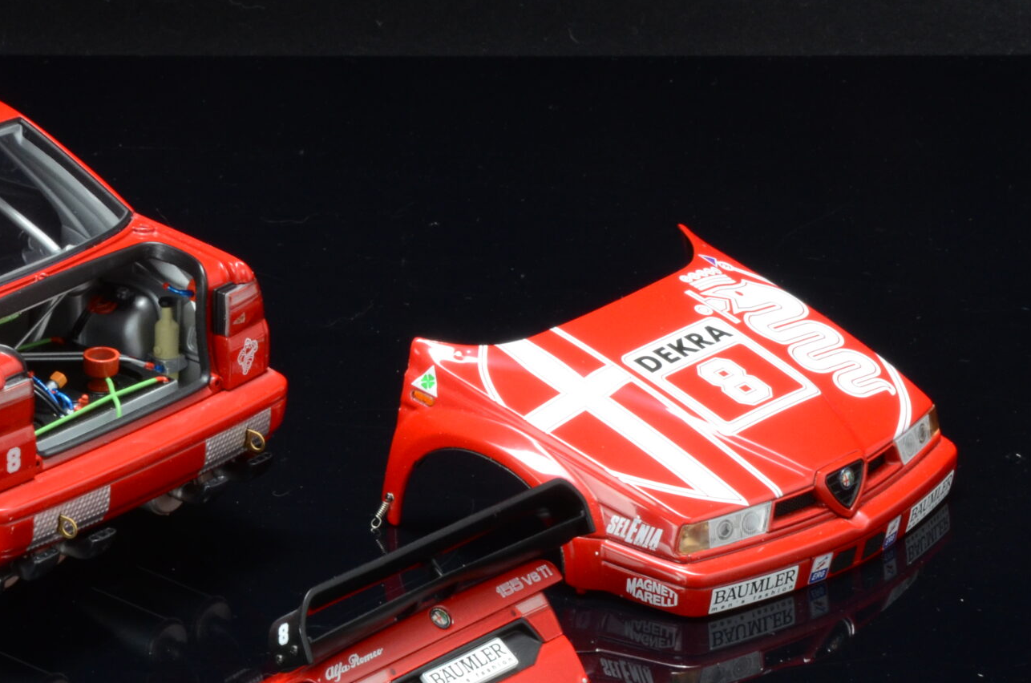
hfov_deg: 9.8
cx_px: 59
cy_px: 362
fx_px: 5974
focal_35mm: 209
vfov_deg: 6.5
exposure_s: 1/4
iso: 800
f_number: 20
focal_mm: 70
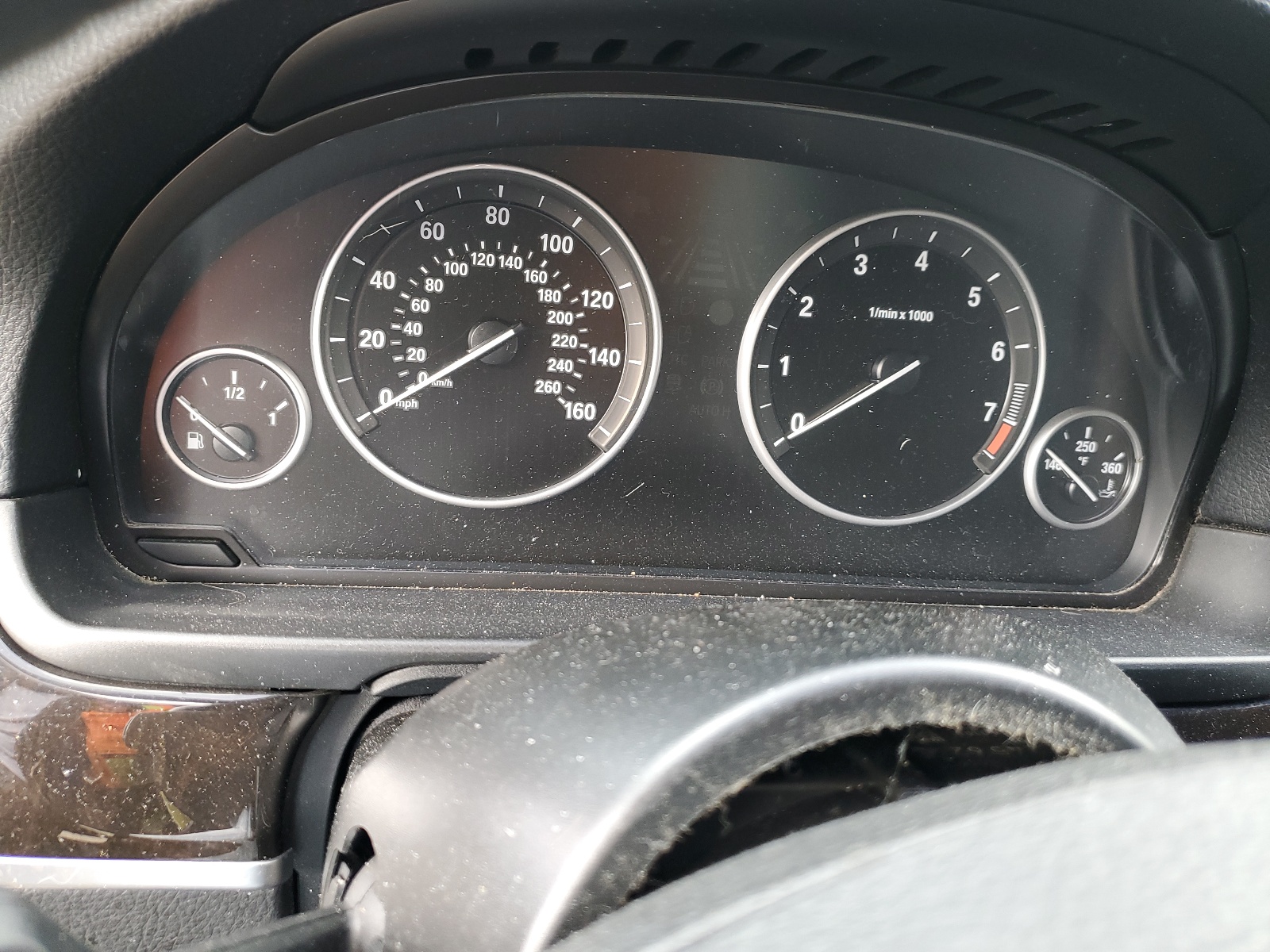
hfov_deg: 67.3
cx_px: 635
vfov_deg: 53.1
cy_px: 476
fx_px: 954
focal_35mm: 26
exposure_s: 1/60.2
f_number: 1.5
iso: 76
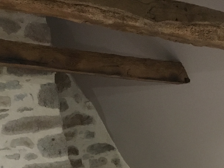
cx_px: 57
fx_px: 615
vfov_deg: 14.2
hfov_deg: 20.5
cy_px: 274
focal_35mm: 95
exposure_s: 1/20
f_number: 2.2
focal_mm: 4.15
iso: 200
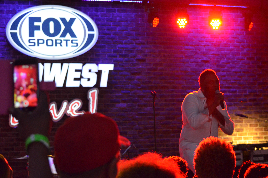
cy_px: 89
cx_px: 134
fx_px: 613
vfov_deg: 16.5
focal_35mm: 82
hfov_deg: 24.7
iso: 3200
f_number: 4.5
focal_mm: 55
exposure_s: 1/200
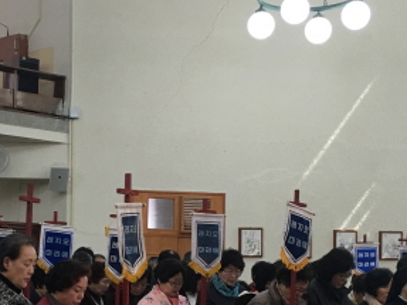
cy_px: 300
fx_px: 1069
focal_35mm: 91
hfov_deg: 21.3
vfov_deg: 15.9
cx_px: 88
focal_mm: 4.15
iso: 32
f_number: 2.2
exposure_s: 1/30
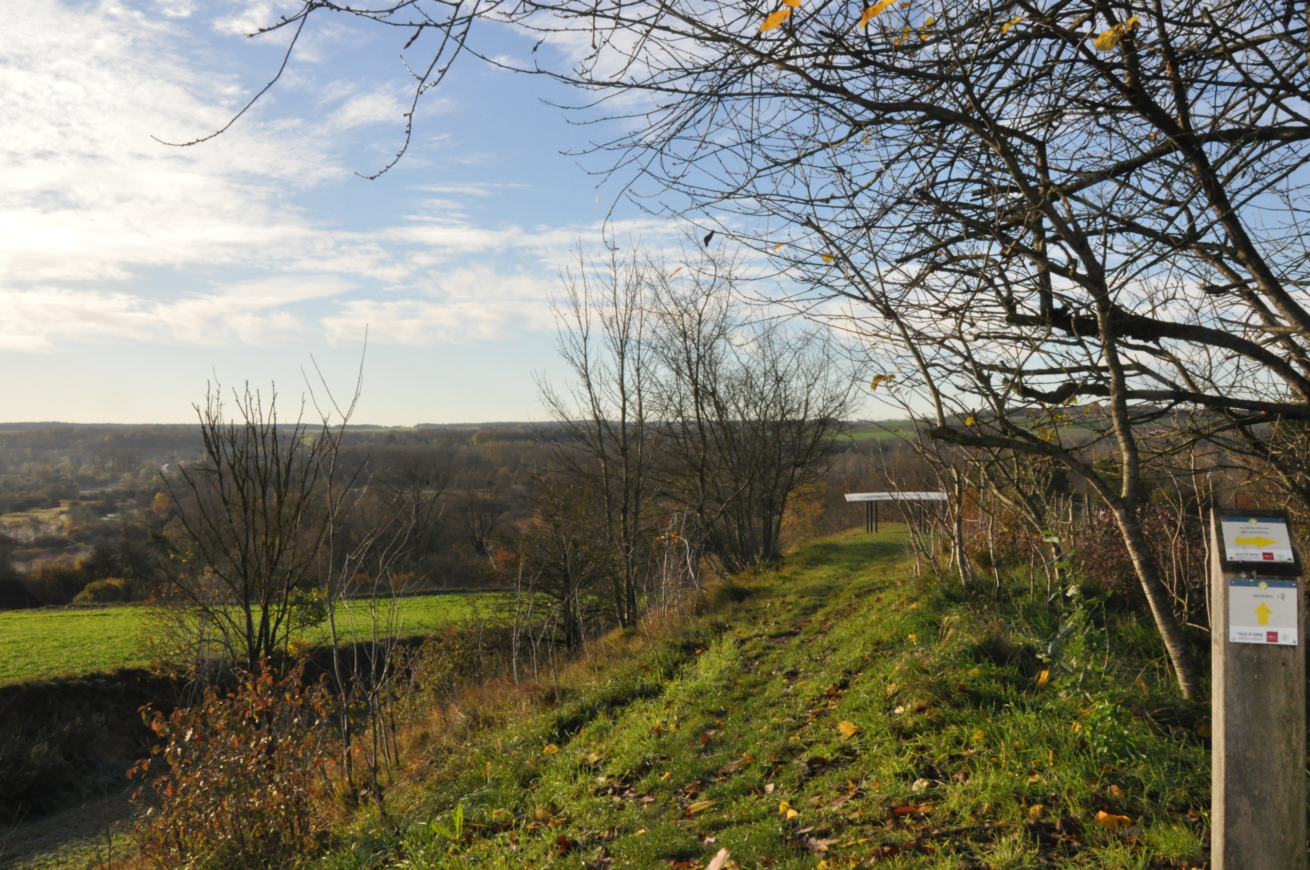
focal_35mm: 30
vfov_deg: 43.4
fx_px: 1090
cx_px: 679
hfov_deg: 62.0
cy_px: 390
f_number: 22
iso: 1000
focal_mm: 18
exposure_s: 1/200
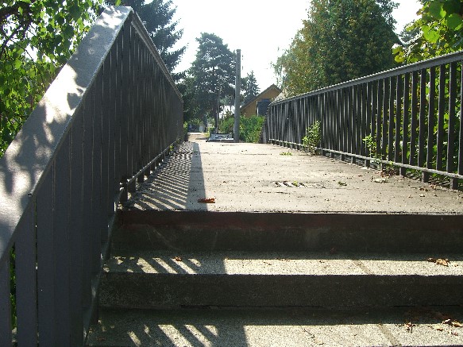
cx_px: 232
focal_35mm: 38
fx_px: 508
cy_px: 174
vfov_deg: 37.7
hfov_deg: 49.0
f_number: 4
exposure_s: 1/320
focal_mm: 7.9
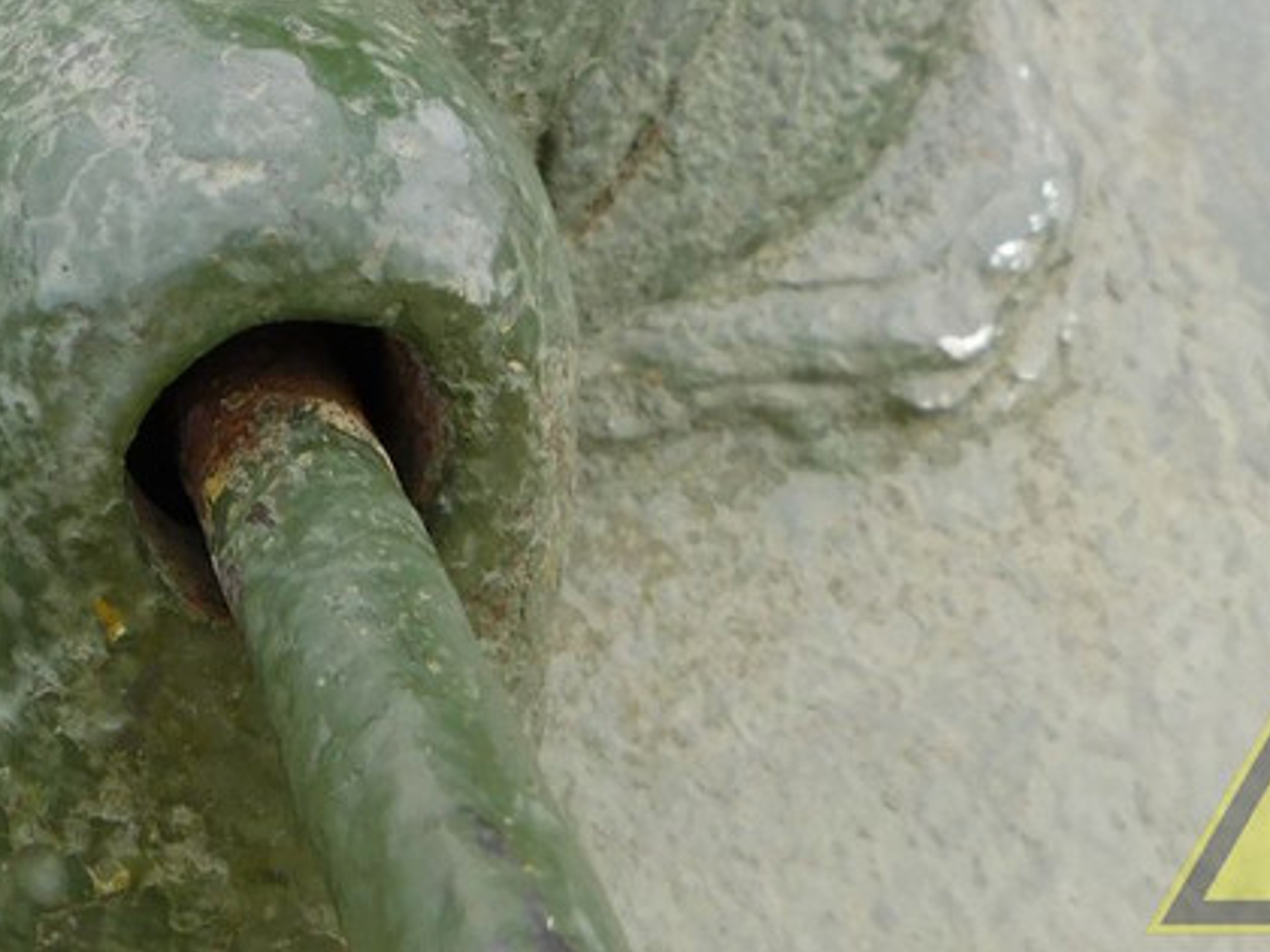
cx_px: -47
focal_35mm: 61
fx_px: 2238
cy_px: -254
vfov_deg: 21.9
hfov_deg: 29.3
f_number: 3
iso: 125
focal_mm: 4.1
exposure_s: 1/200
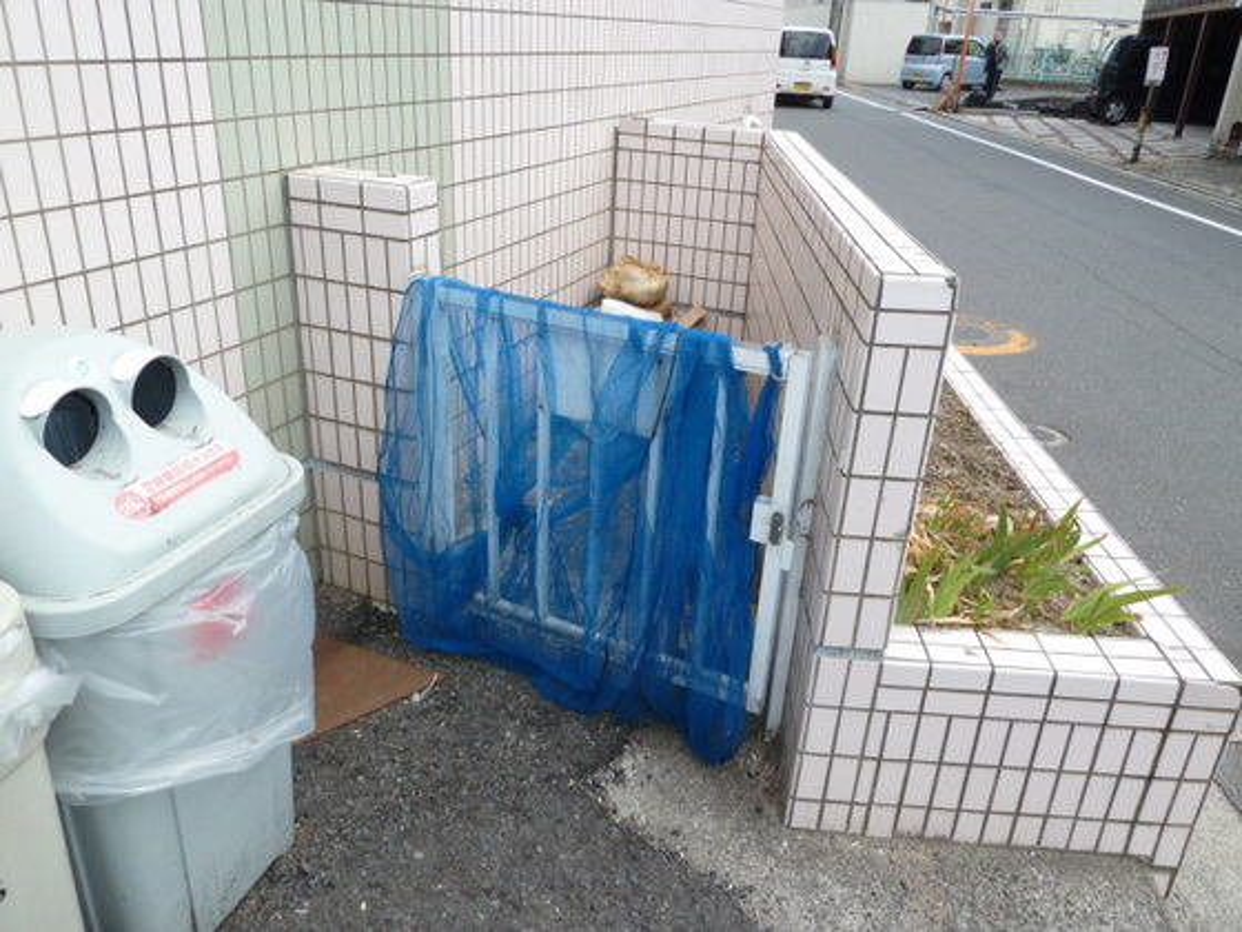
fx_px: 897
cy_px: 466
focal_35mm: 25
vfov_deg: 54.9
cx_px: 621
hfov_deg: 69.4
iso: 100
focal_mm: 4.1
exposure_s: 1/200
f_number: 4
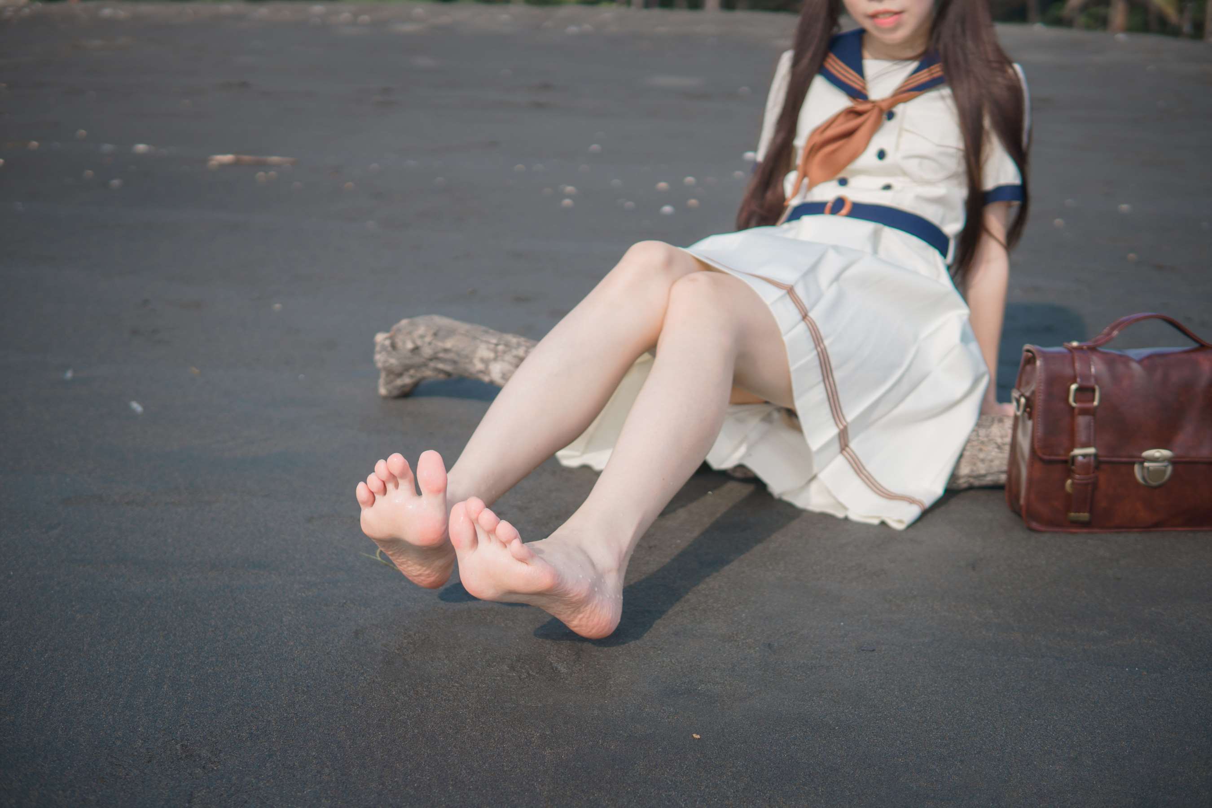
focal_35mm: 45
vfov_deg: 29.9
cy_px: 404
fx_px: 1515
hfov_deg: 43.6
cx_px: 606
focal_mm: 30
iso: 100
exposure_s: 1/3200
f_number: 2.2
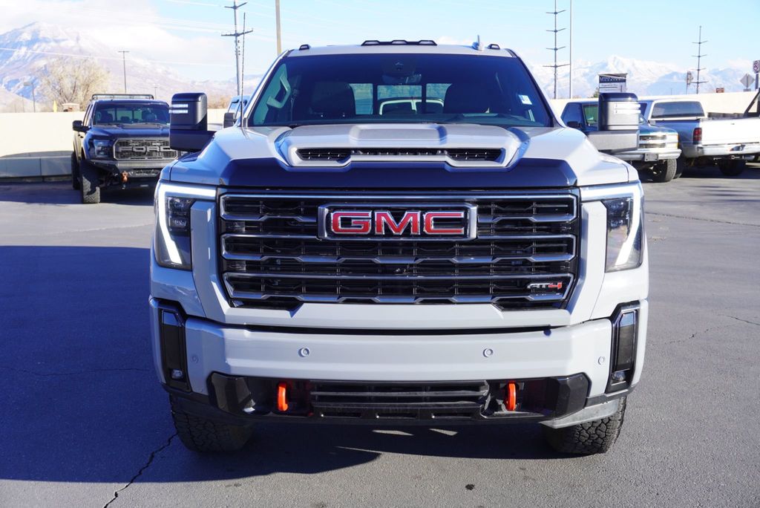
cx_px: 380
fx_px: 855
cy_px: 254
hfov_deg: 47.9
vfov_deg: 33.1
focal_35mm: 40
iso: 100
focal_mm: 27
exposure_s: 1/100
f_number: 7.1
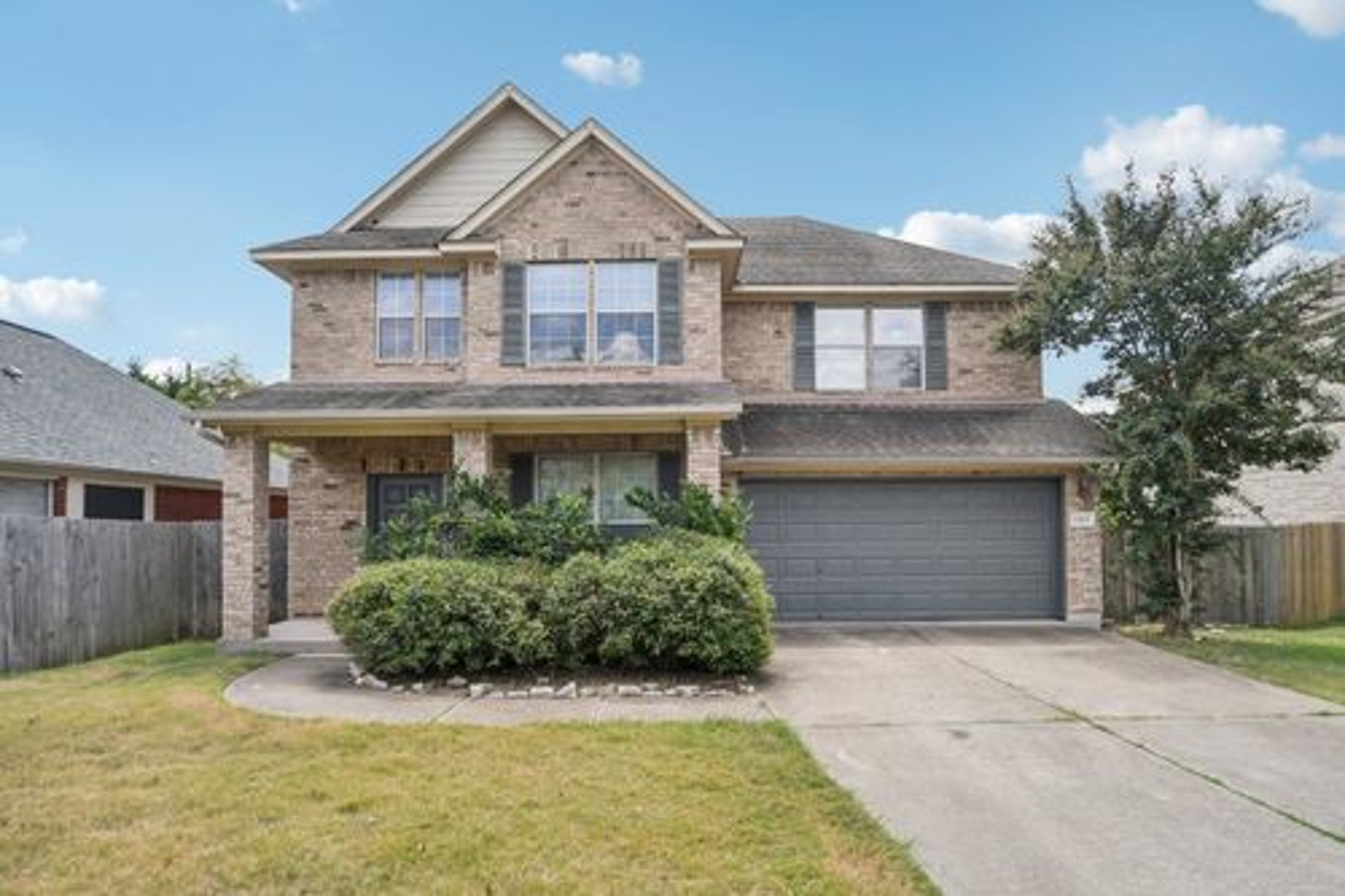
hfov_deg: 81.2
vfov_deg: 59.5
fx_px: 784
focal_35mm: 21
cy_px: 448
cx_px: 672
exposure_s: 1/320
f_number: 8
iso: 400
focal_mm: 14
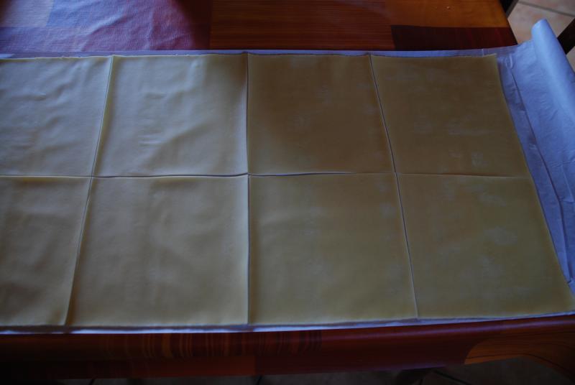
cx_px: 288
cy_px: 192
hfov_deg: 61.9
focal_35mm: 30
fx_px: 480
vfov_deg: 43.7
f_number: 3.8
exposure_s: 1/50
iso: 400
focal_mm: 20
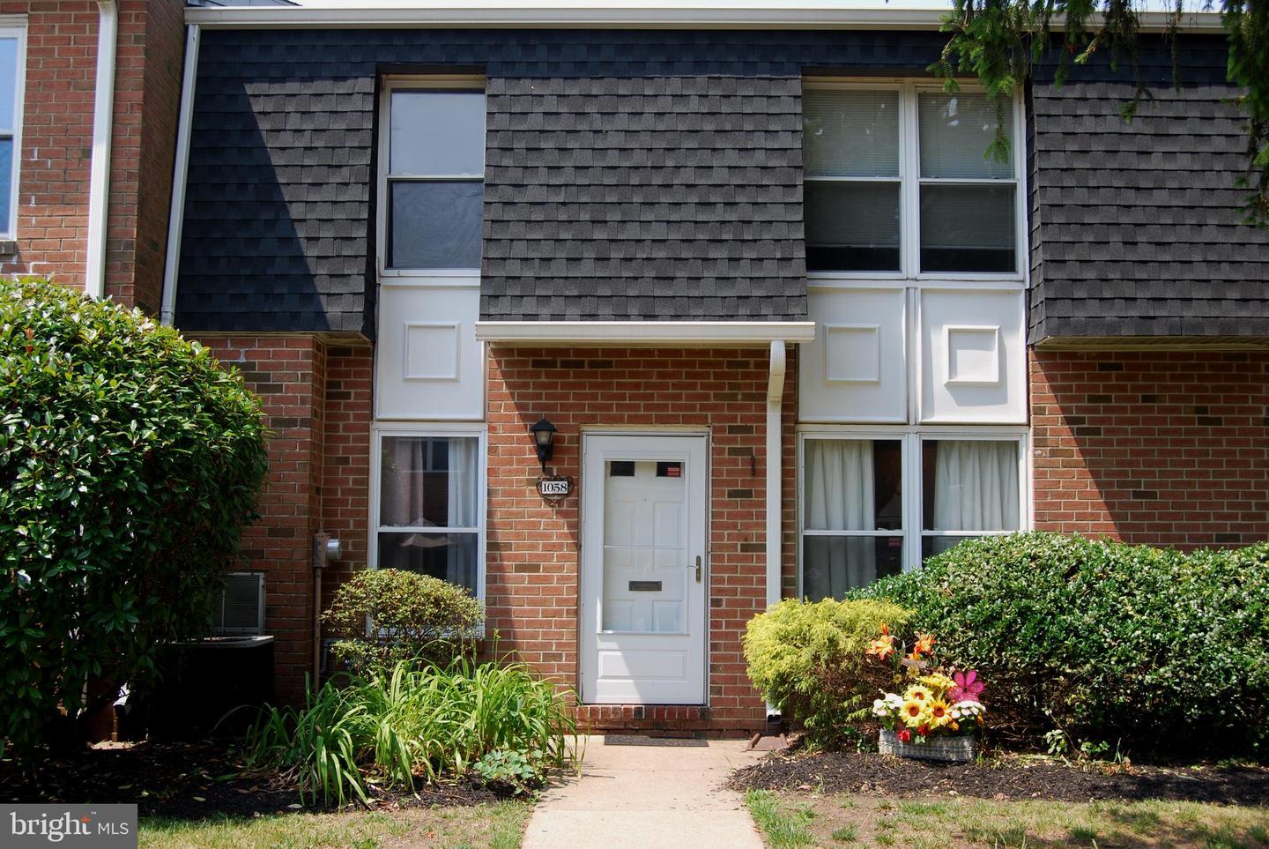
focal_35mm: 42
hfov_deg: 46.4
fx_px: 1482
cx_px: 634
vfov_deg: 32.0
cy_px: 424
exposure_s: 1/100
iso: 100
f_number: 8
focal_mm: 28
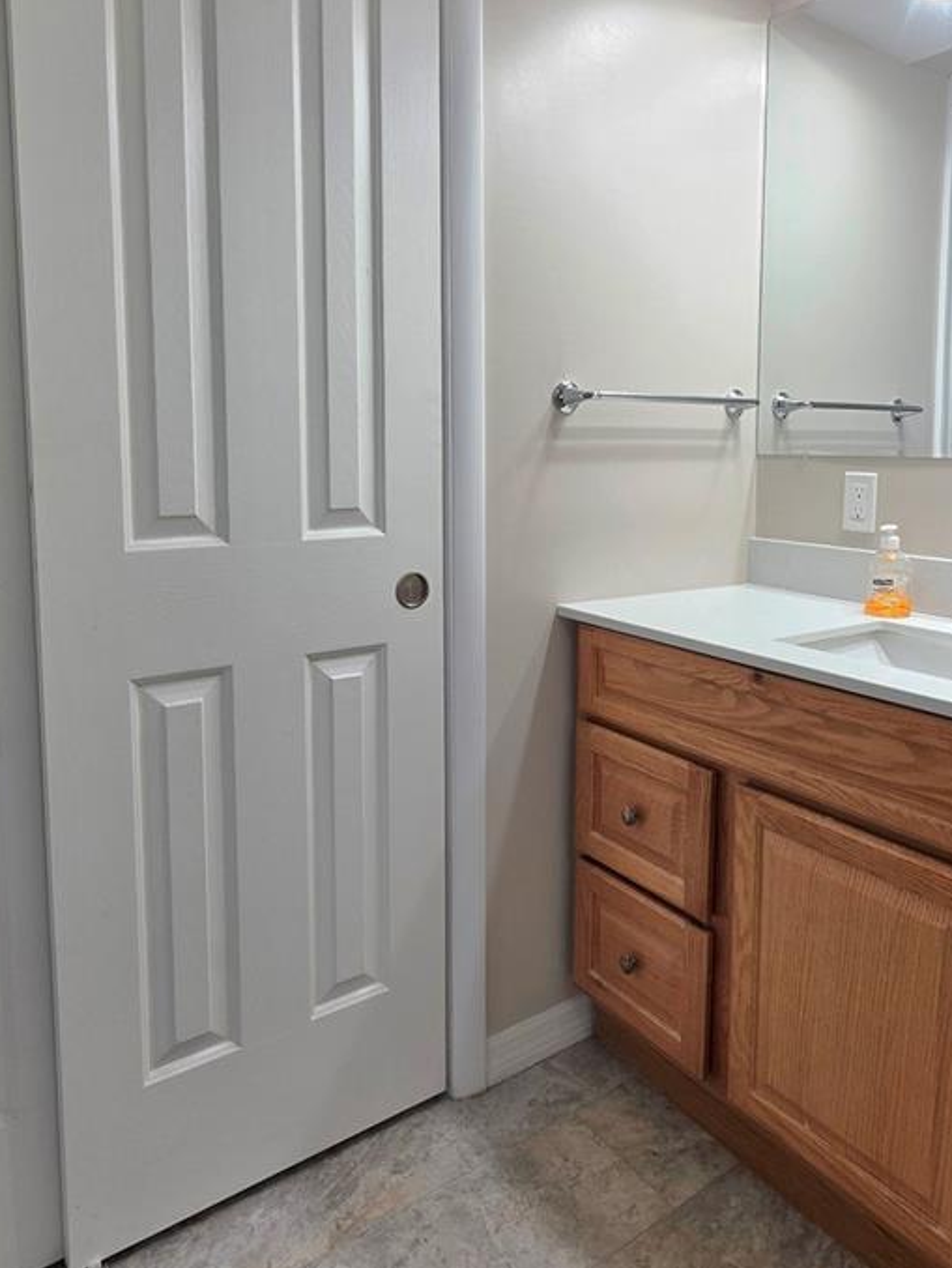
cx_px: 520
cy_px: 518
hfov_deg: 58.8
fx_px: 843
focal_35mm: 23
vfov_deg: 73.2
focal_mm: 2.2
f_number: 1.9
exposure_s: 1/120
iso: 64
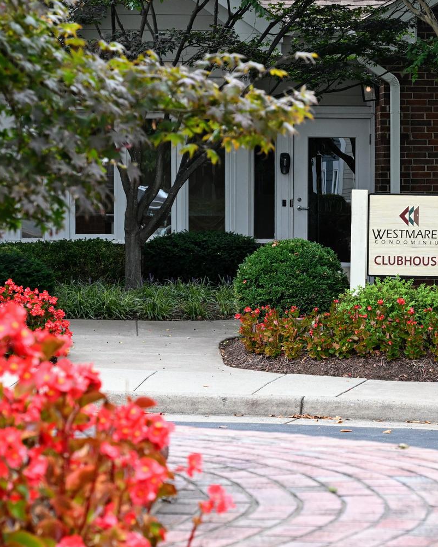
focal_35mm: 163
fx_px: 2640
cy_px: 248
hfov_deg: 9.4
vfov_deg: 11.8
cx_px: 390
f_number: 8
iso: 800
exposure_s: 1/100
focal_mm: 85
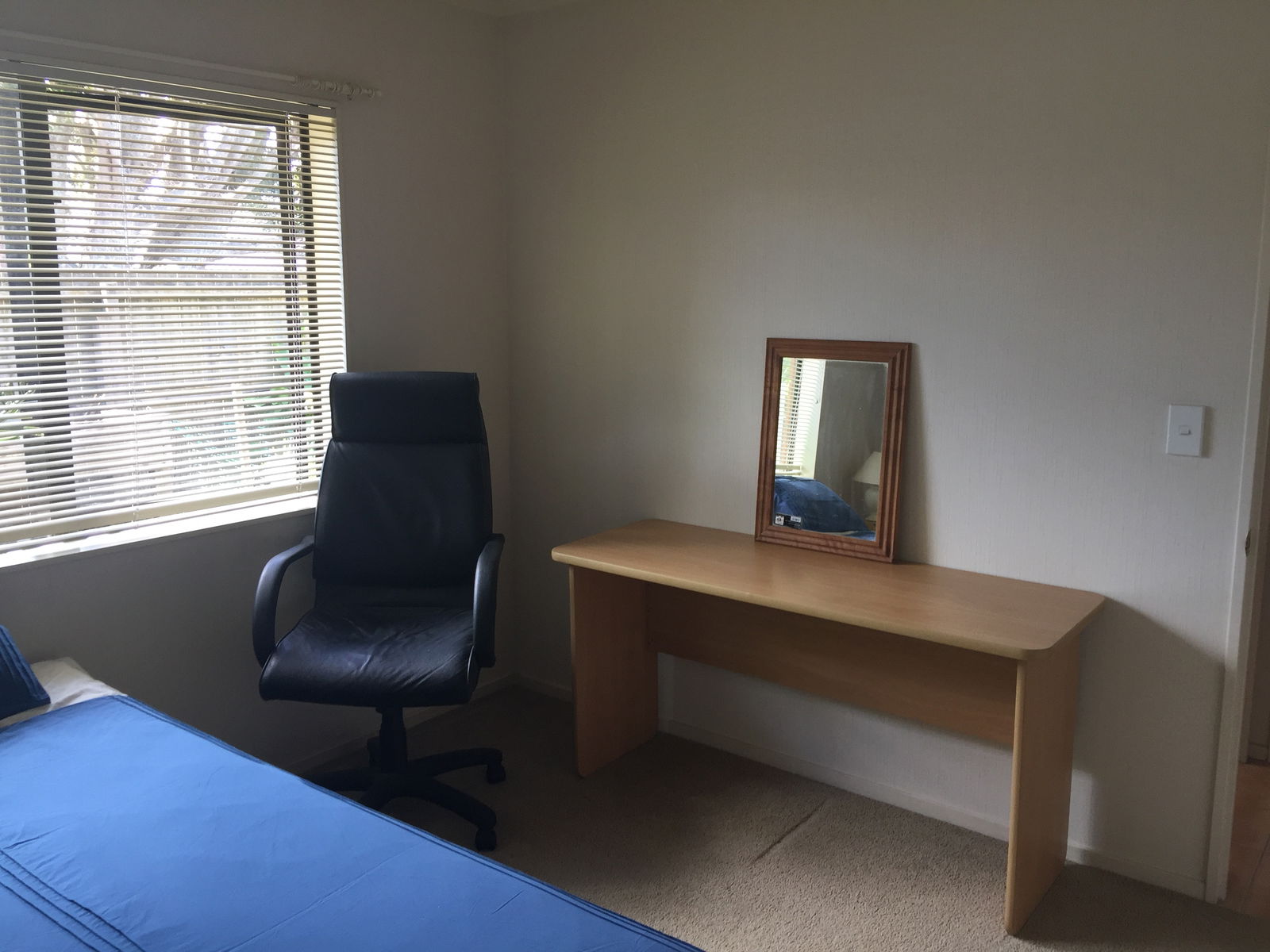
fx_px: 1064
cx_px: 635
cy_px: 476
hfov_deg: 61.7
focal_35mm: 29
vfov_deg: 48.2
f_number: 2.2
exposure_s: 1/100
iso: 50
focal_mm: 4.15
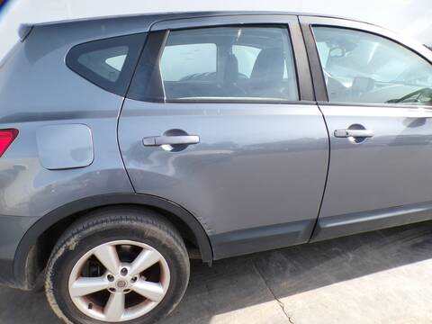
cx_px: 216
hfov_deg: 71.6
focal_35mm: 24
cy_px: 162
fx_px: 300
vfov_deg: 56.8
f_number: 5.8
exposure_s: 1/100
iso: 100
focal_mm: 4.3
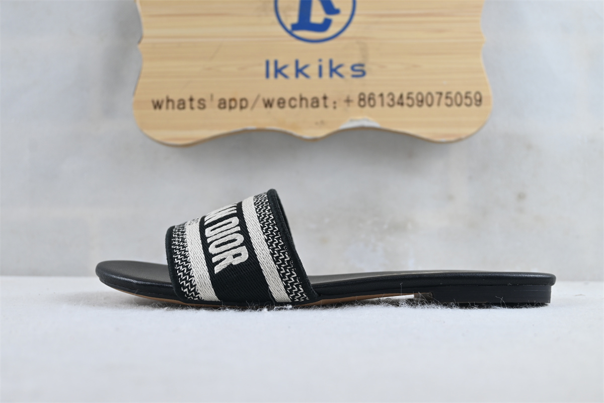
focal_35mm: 45
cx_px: 302
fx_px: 755
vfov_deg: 29.9
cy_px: 202
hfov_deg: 43.6
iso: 100
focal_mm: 30
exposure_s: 1/40
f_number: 4.8
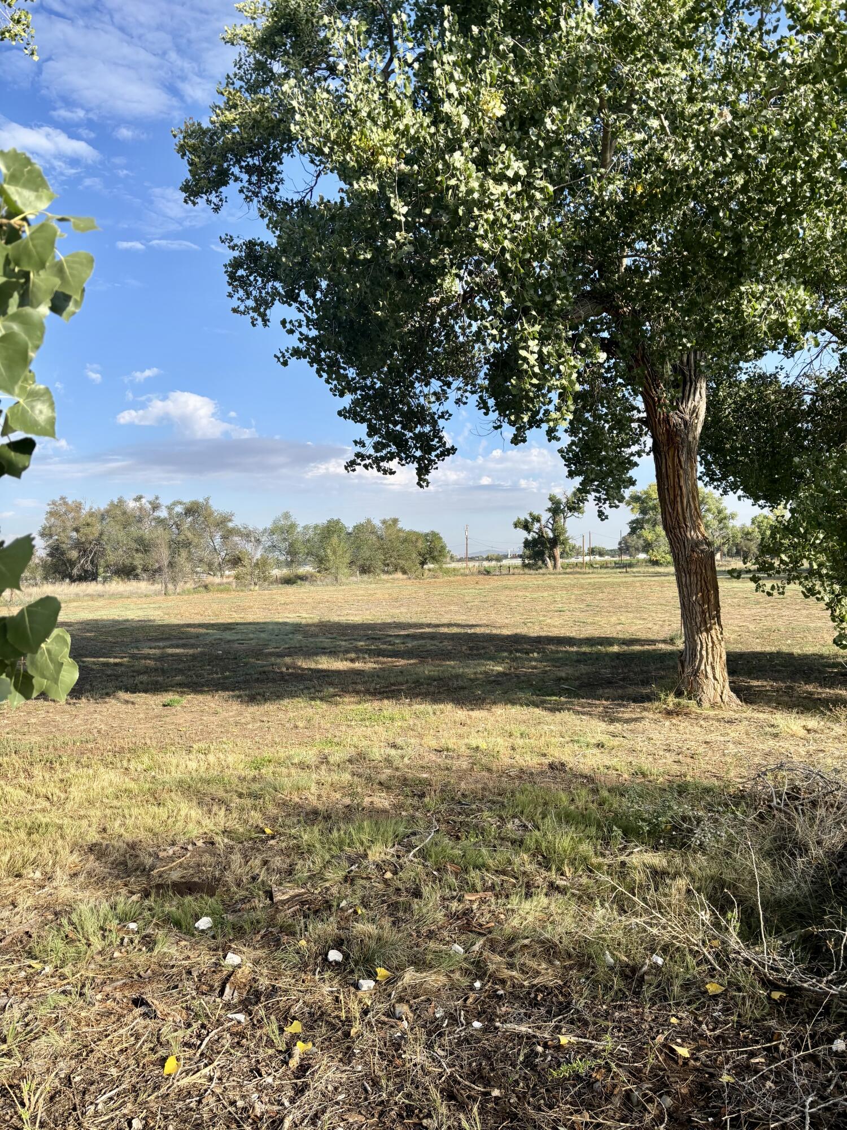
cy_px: 565
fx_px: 848
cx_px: 424
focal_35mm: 26
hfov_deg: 53.1
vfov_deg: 67.3
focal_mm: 5.96
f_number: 1.6
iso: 50
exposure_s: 1/1751
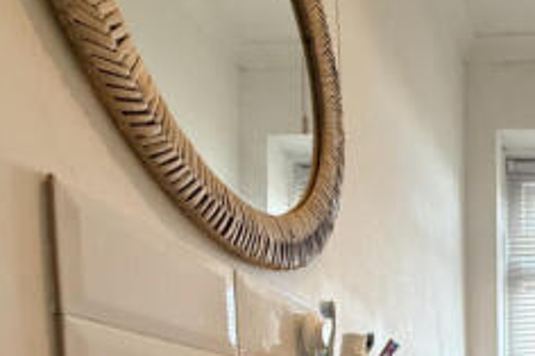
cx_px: 568
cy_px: 480
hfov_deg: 43.2
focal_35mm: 36
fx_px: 535
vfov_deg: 28.9
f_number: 2.2
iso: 160
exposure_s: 1/100
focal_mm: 2.22
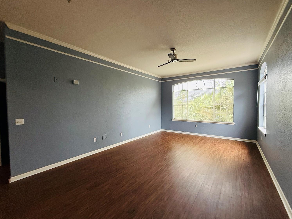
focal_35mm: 15
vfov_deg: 81.8
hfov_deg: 98.1
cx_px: 153
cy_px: 109
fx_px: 127
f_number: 2.2
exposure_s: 1/120
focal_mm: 2.22
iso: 200
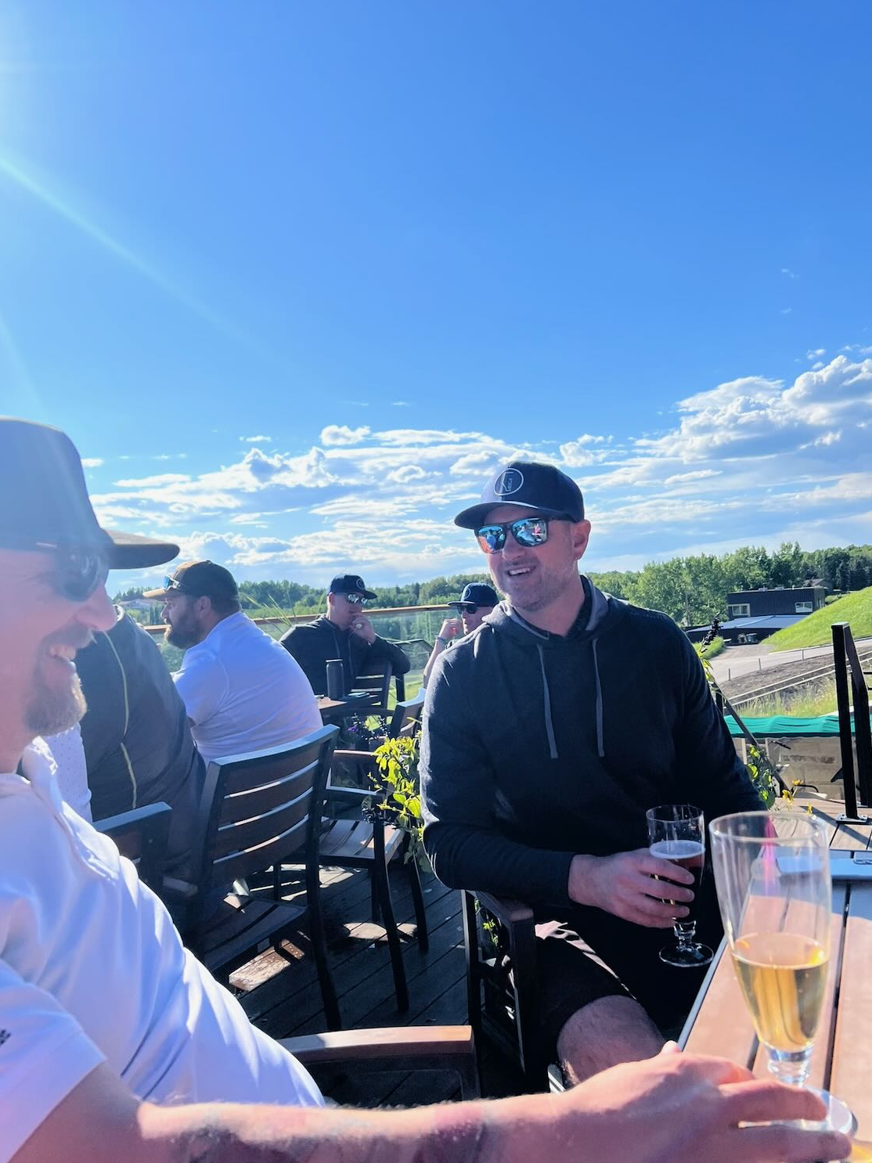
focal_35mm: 28
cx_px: 462
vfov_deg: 63.5
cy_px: 587
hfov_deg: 49.7
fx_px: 941
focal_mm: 5.7
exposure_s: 1/5587
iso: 50
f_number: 1.5
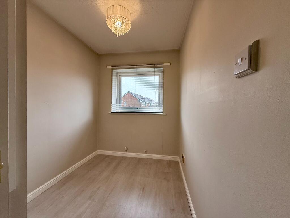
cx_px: 145
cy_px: 109
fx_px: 117
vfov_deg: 85.7
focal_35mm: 14
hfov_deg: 102.1
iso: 100
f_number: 2.2
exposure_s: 1/99
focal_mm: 2.22
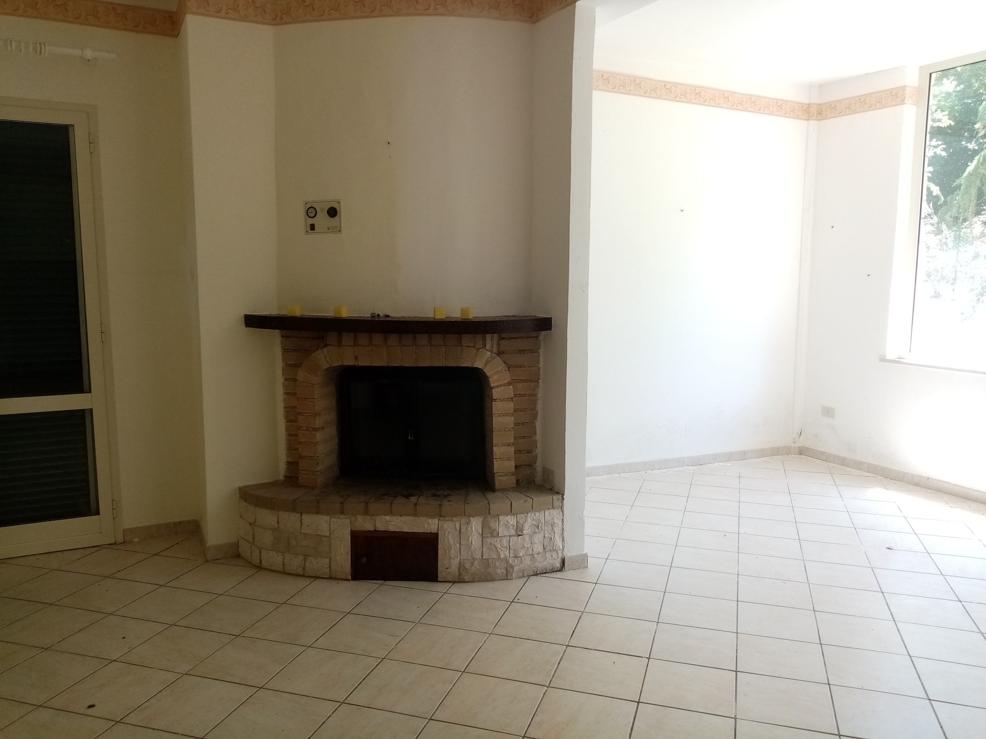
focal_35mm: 26
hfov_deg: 67.3
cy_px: 370
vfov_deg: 53.1
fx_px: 741
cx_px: 493
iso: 115
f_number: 1.8
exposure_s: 1/50
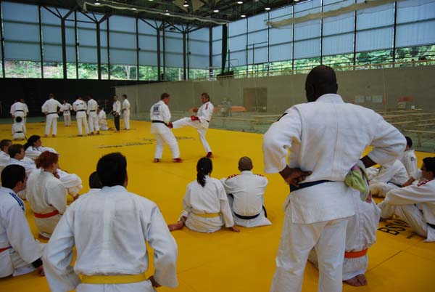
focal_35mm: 27
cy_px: 146
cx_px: 218
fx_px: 327
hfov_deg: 67.3
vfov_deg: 48.1
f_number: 4
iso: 200
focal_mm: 18
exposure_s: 1/60
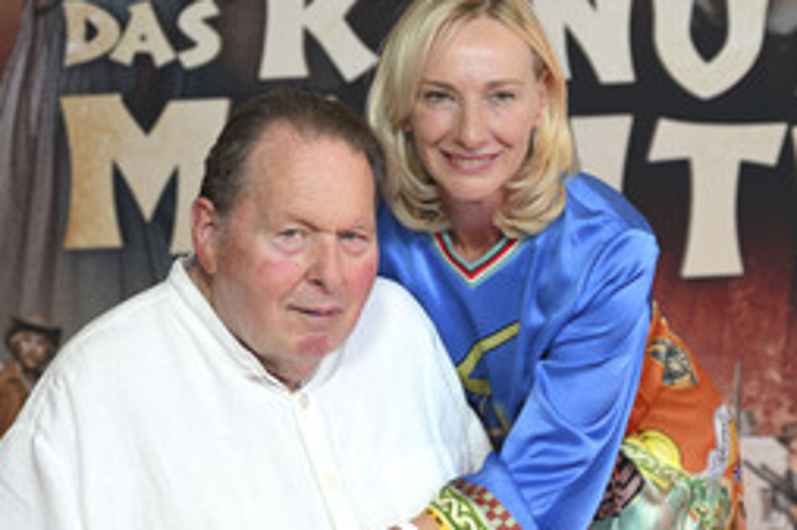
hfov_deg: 15.4
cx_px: 397
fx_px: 2942
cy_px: 383
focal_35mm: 133
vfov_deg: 10.3
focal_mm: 75
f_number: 2.8
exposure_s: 1/160
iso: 250
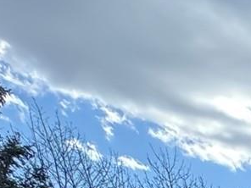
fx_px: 703
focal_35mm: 97
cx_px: 675
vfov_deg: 10.4
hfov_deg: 12.7
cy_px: 579
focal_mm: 2.22
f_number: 2.2
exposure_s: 1/416
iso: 40
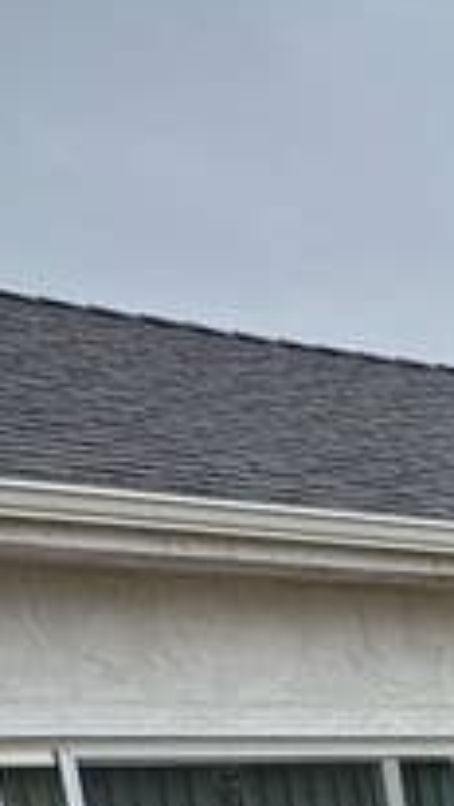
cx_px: 1268
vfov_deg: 24.0
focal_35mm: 74
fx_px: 1582
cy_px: 1131
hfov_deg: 11.5
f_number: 2.2
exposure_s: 1/443
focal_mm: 2.22
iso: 40
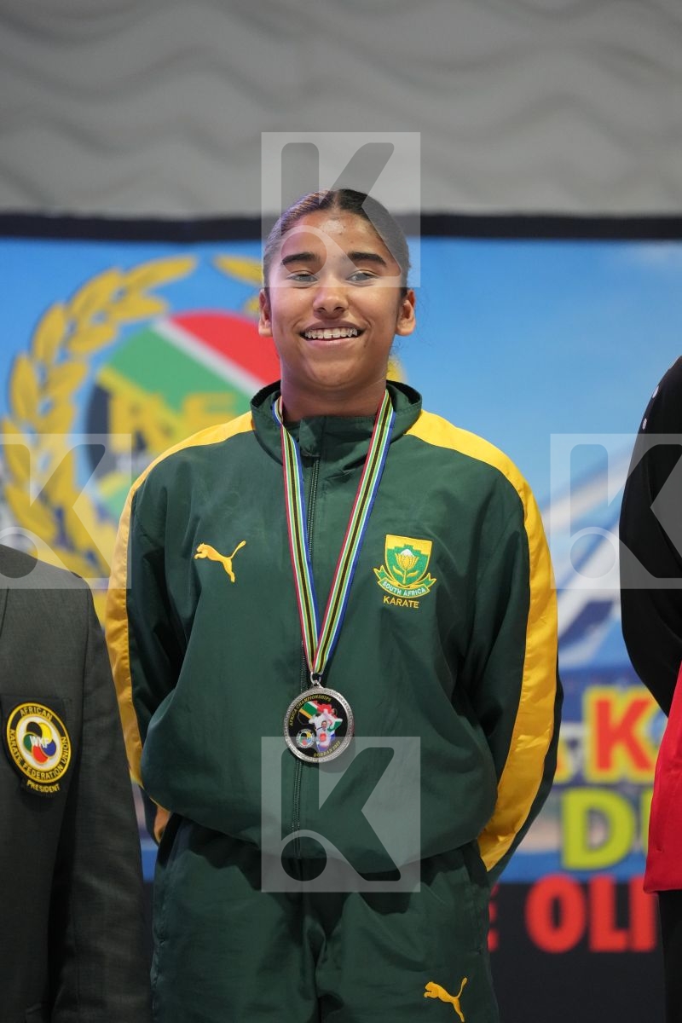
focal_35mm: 191
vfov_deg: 10.8
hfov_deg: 7.2
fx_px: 5427
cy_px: 512
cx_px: 341
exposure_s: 1/250
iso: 4000
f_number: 2.8
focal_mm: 191
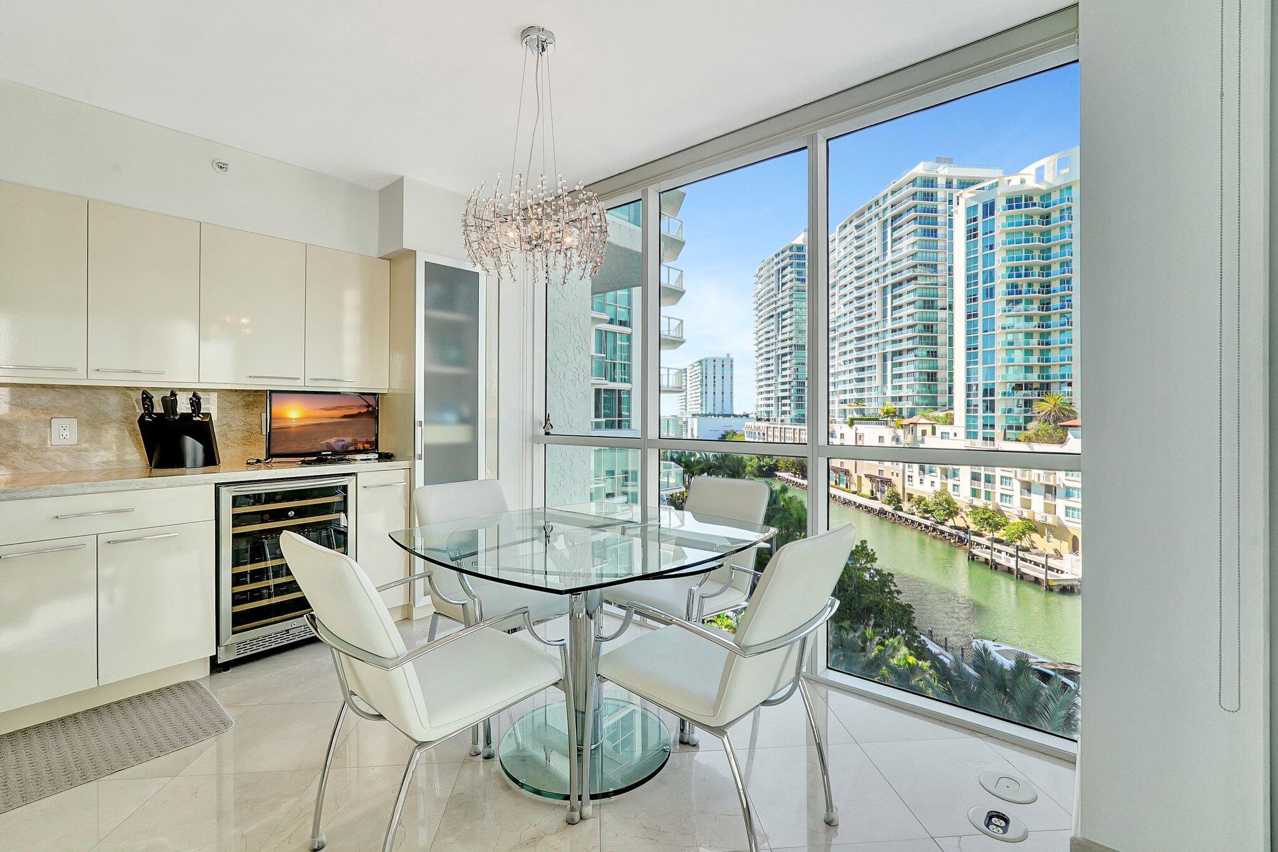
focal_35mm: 16
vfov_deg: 72.1
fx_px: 586
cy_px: 426
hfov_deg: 95.0
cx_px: 639
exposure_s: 1/100
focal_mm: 16.5
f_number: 13
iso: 640
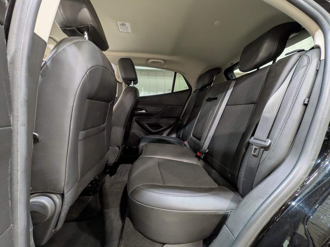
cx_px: 165
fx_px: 133
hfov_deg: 102.1
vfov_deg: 85.7
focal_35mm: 14
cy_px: 124
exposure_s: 1/24
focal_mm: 1.83
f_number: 2.2
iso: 335
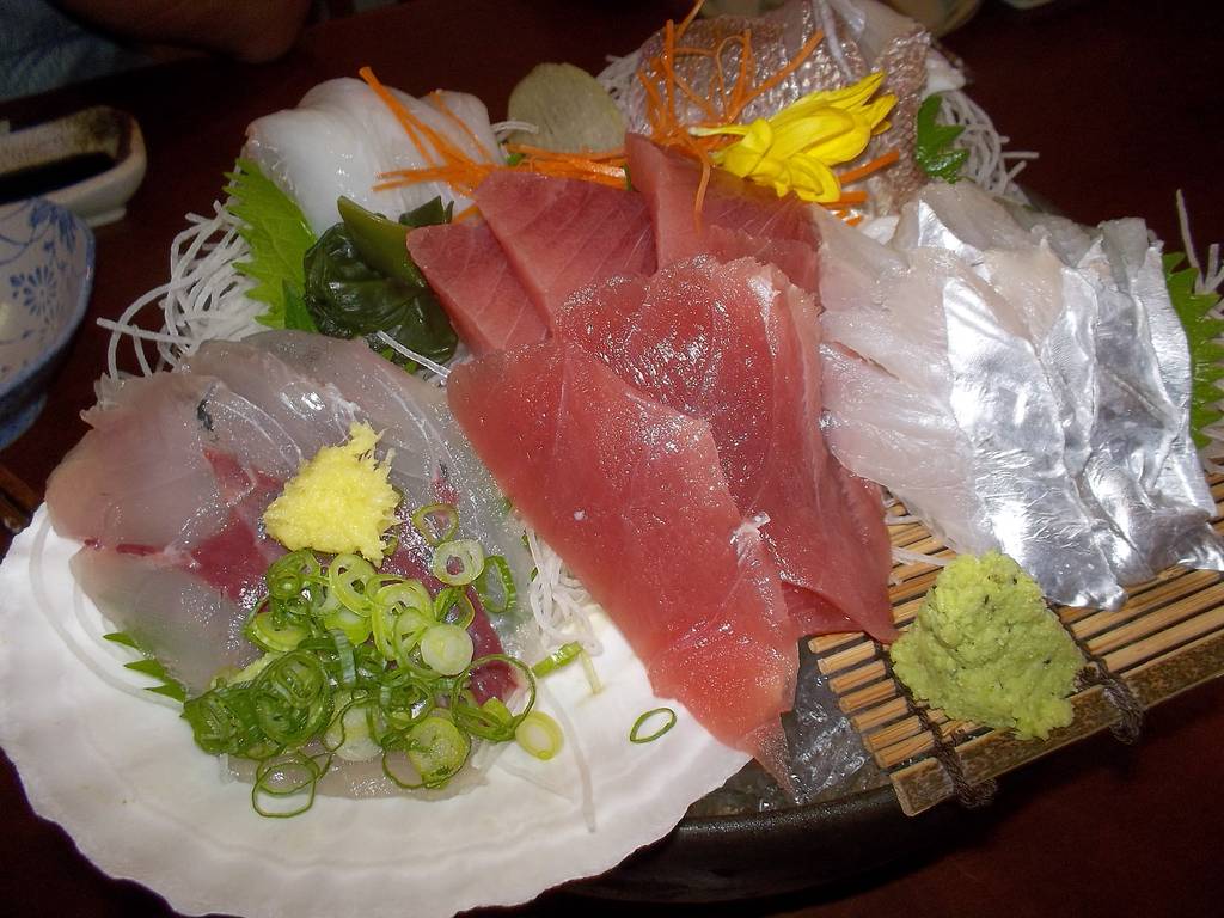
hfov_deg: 61.7
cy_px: 459
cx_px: 612
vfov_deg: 48.2
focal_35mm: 29
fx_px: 1025
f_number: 3.3
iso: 80
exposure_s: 1/30
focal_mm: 4.1
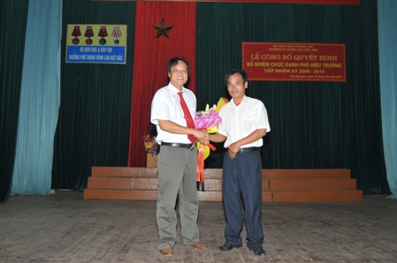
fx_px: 396
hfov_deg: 53.2
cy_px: 132
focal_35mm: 36
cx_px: 198
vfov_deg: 36.8
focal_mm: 24
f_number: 6.3
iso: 200
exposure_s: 1/60
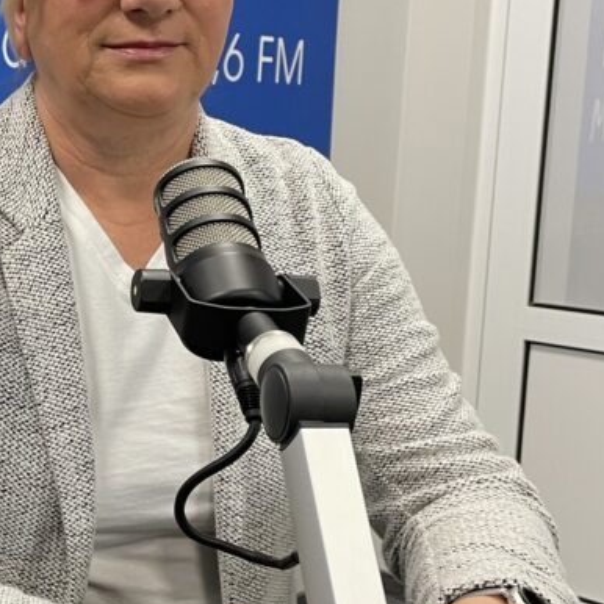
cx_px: -27
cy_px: 297
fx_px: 1204
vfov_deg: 28.2
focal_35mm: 61
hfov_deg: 26.4
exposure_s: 1/62
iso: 125
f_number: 1.6
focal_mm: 4.2
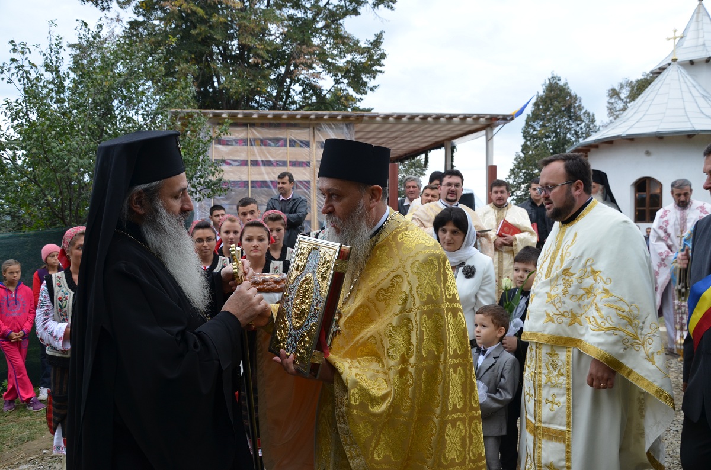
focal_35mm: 32
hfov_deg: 59.6
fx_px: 621
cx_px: 356
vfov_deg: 41.5
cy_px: 235
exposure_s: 1/125
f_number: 5.6
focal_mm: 21
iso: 400
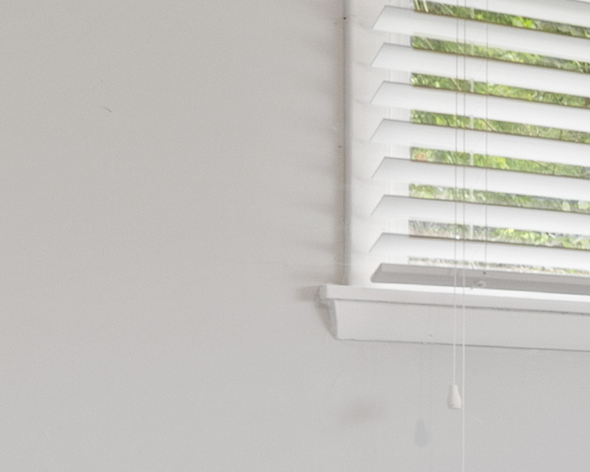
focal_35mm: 113
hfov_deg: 12.2
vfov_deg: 13.6
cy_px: 400
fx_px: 1974
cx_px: 1549
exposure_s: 1/4
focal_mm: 17
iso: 320
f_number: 7.1
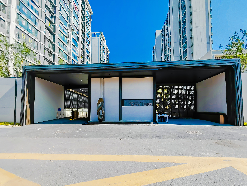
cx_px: 124
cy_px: 93
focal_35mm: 13
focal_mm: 1.82
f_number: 2
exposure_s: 1/850
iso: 50
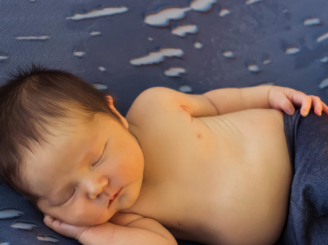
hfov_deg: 18.7
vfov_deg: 14.0
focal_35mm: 105
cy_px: 191
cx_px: 215
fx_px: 994
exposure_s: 1/200
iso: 2000
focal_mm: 50
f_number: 3.5
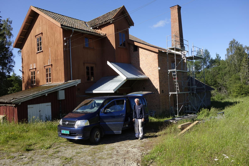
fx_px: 194
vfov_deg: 46.4
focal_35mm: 28
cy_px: 83
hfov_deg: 65.5
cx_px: 124
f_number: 5.6
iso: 125
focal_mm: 10.4
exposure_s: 1/320
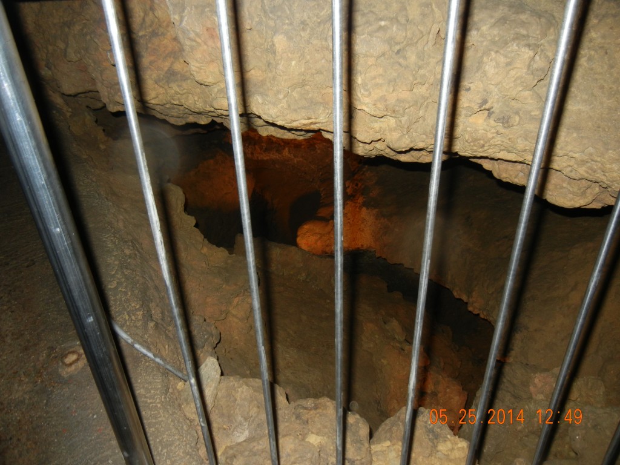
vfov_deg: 46.8
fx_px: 537
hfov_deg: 60.0
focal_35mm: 30
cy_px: 232
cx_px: 310
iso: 200
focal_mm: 5.4
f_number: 3.5
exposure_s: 1/30
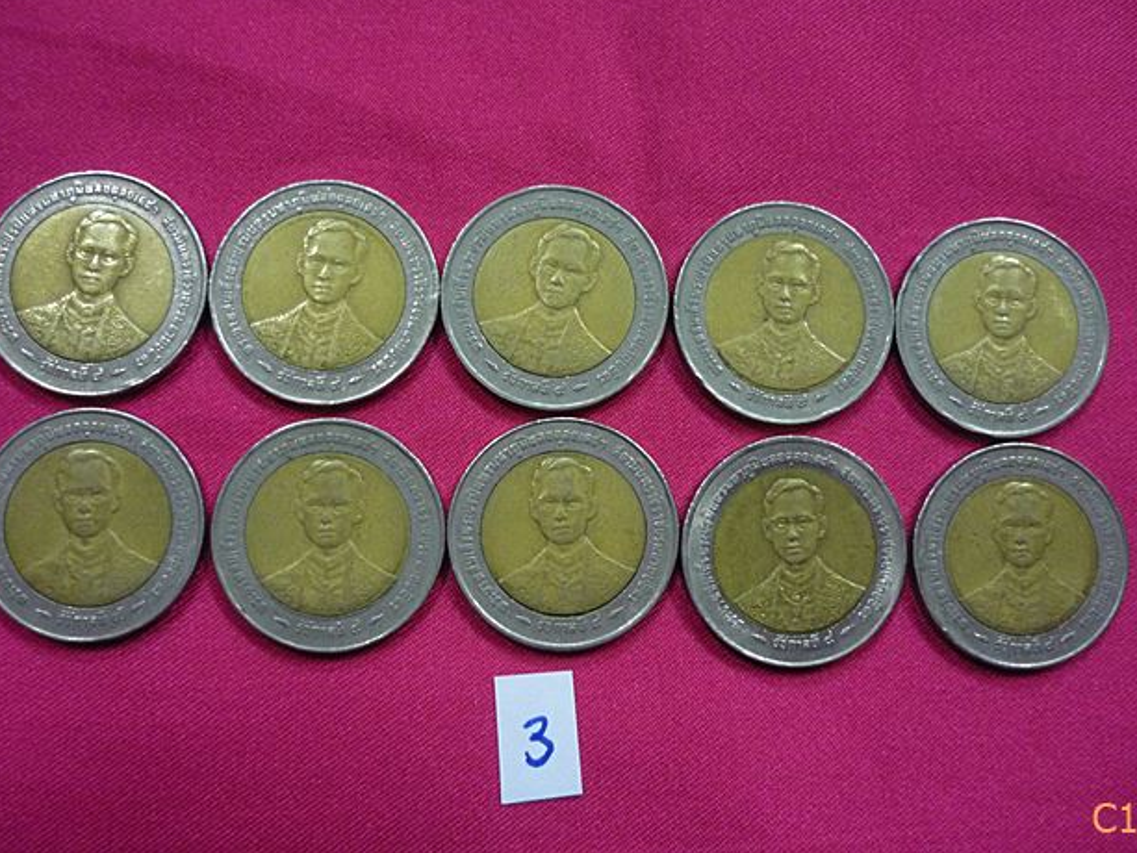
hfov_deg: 52.6
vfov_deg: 40.7
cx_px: 553
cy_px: 402
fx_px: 1150
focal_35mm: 35
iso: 400
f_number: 2.8
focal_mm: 5.5
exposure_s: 1/8
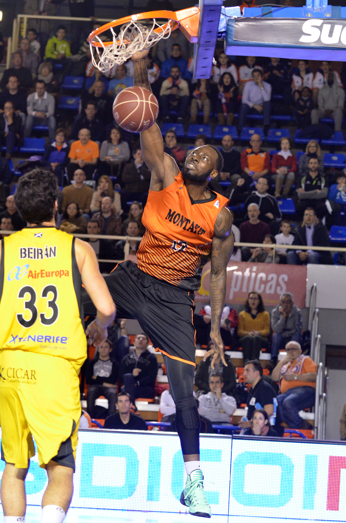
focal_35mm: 117
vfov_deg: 17.5
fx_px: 1694
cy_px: 262
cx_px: 173
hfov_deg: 11.7
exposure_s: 1/640
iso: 3200
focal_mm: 78
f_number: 3.5
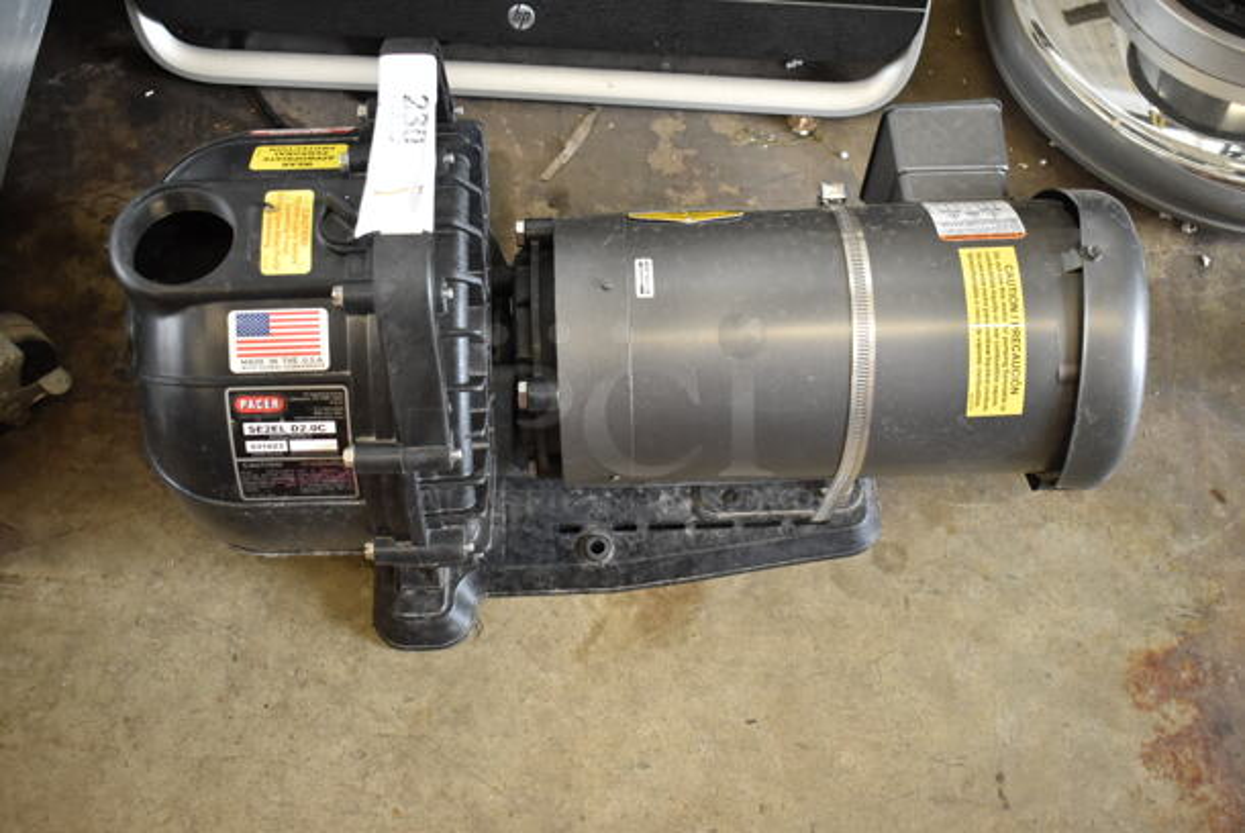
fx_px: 1506
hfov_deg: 44.9
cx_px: 622
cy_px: 416
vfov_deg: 30.9
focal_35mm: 44
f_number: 4.2
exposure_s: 1/125
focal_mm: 29
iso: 1400
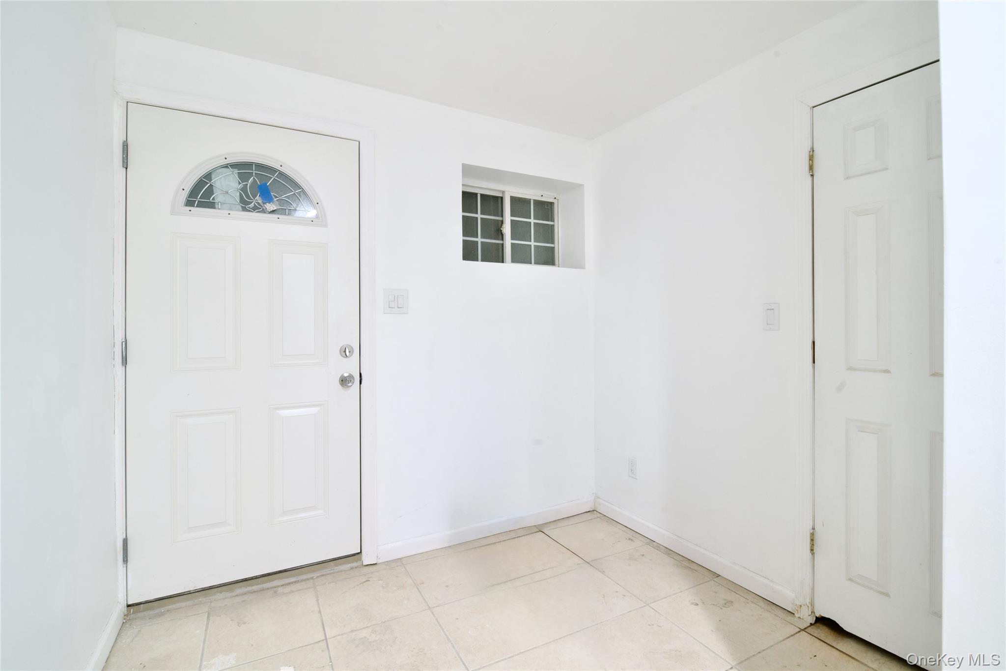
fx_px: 419
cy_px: 336
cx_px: 503
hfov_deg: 100.4
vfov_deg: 77.3
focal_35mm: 15
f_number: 13
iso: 400
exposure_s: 1/1.6
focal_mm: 15
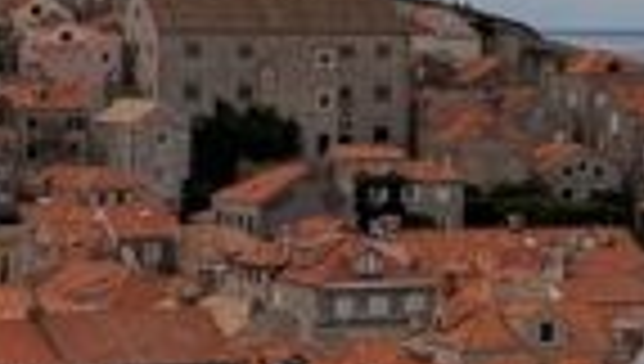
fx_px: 3199
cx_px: -180
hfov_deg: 11.2
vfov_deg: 6.5
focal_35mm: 187
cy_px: 151
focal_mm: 6.9
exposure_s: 1/1745
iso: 19
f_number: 1.68
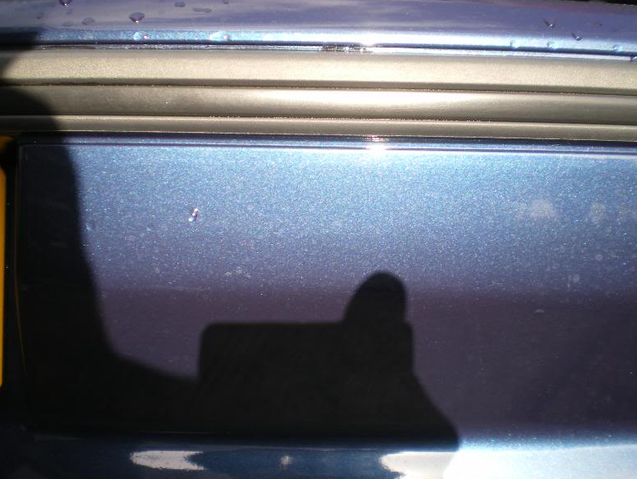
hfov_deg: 47.8
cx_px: 316
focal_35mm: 39
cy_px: 237
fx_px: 718
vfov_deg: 36.8
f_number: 3.1
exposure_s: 1/125
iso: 64
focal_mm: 6.3
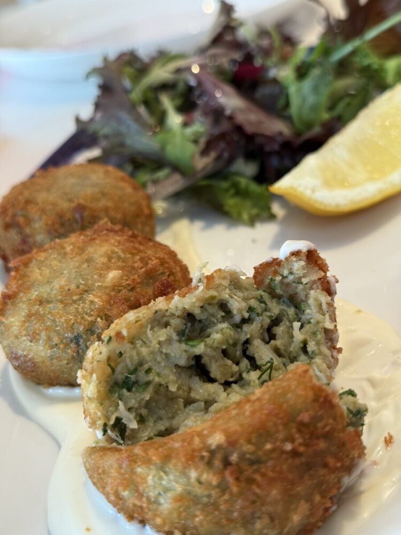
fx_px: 741
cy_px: 268
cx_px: 200
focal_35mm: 48
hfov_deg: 30.3
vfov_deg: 39.7
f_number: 1.78
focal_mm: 6.76
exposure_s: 1/50
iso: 160
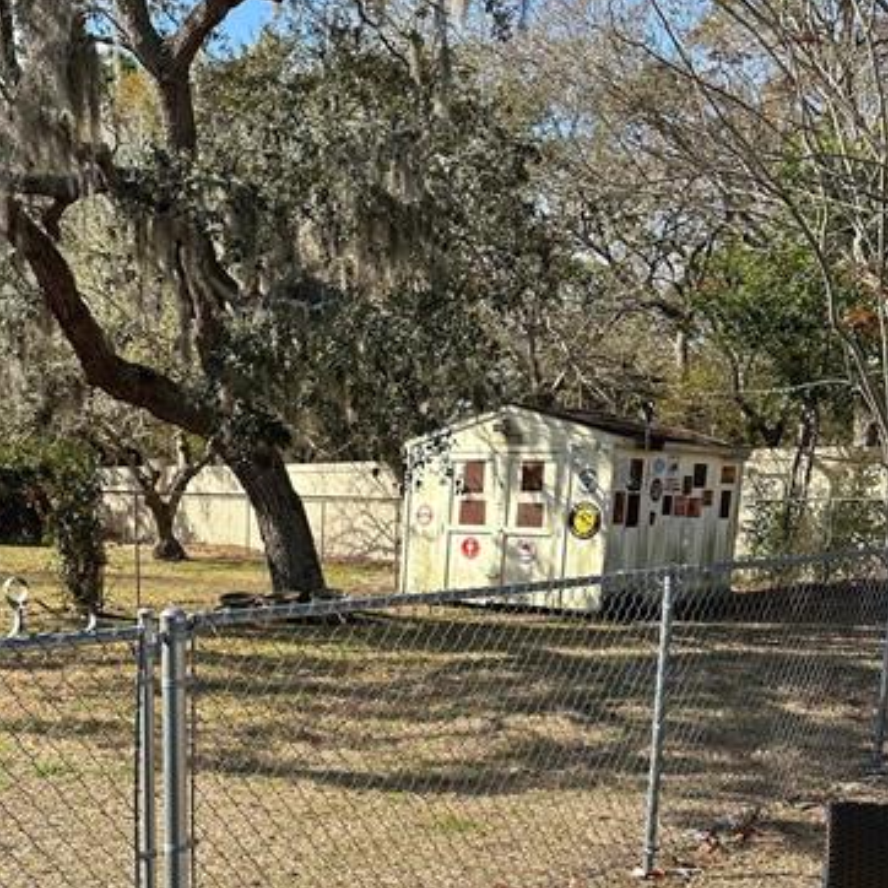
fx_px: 1306
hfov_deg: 37.0
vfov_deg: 35.5
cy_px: 790
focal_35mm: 45
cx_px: 272
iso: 80
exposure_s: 1/2299
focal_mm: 6.86
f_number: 1.78
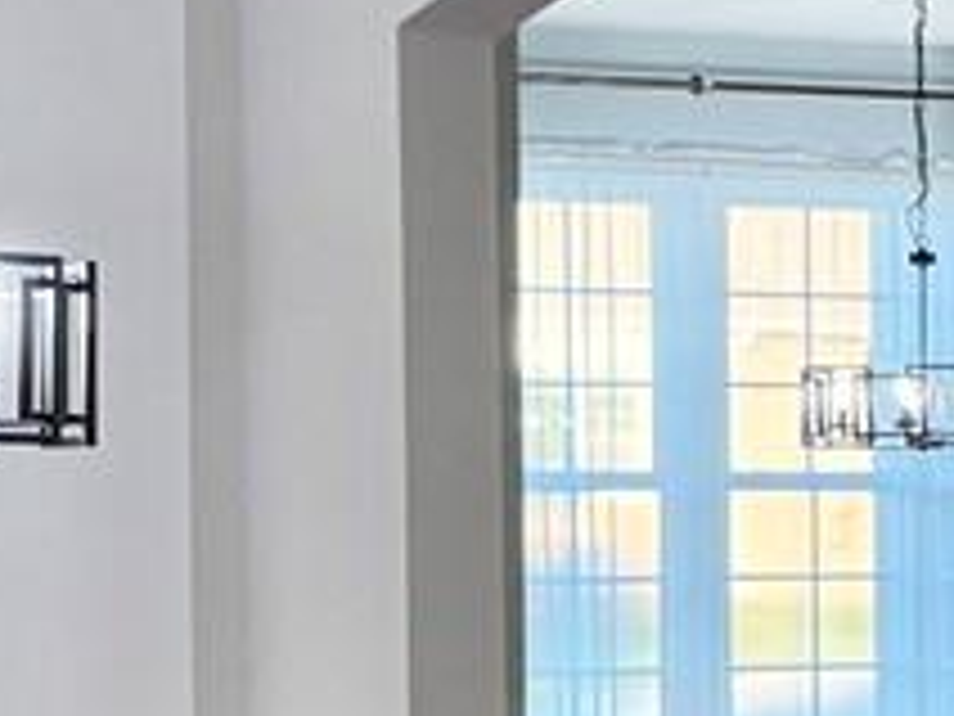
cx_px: 2344
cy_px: 549
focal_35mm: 181
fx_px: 4988
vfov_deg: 8.2
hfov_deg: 9.6
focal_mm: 6.76
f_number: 1.78
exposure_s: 1/60
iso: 125
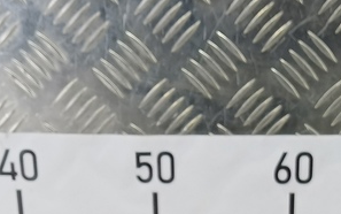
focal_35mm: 84
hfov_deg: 24.5
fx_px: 781
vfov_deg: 13.7
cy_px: 403
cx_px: 228
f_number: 1.6
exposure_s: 1/50
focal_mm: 4.11
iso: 160
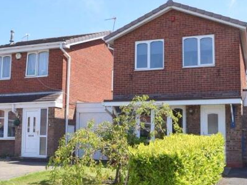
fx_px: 307
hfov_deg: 43.5
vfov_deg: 33.6
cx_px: 154
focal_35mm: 43
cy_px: 104
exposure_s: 1/200
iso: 100
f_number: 8
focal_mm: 18
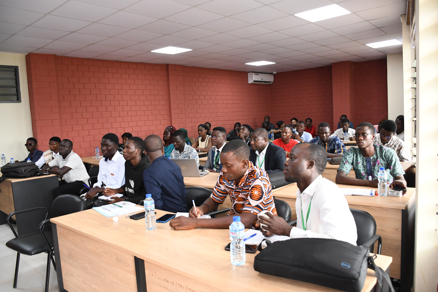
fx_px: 328
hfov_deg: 67.4
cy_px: 146
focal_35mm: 27
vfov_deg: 47.9
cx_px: 219
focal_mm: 18
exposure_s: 1/250
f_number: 3.5
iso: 1600
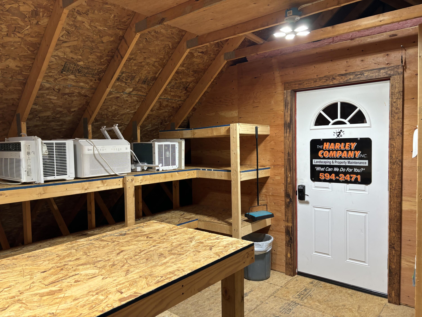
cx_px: 211
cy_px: 158
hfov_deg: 67.3
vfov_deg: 53.1
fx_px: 317
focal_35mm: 26
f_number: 1.6
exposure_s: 1/60
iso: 125
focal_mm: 5.96
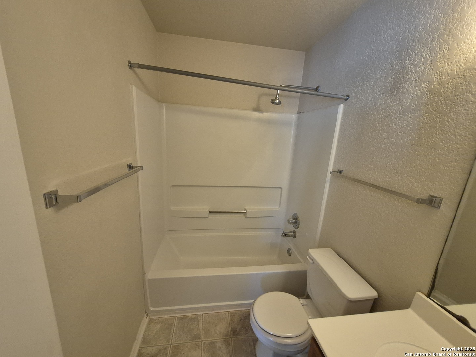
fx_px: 179
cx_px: 238
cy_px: 178
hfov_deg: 106.2
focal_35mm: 13
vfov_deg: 89.9
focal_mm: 1.74
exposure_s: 1/60
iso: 400
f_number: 2.2
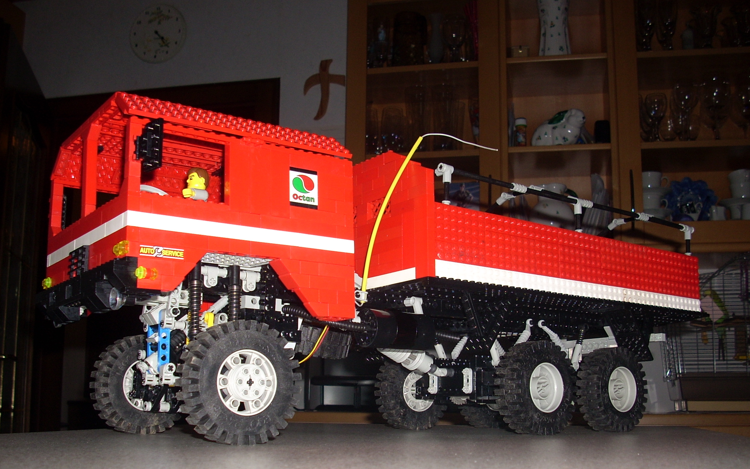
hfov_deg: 49.3
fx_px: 818
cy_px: 267
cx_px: 368
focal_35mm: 40
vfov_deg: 32.0
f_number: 2.8
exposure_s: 1/60
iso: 64
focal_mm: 6.2
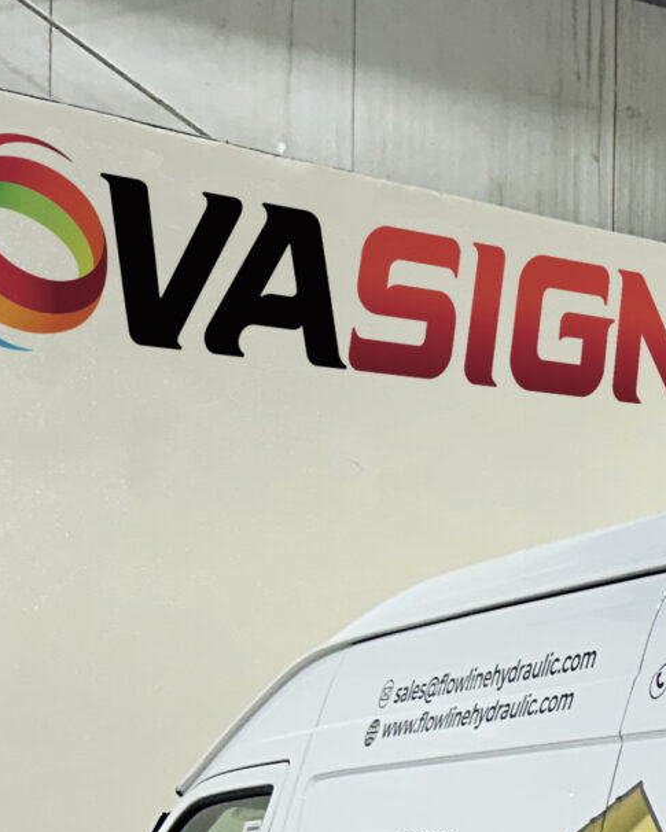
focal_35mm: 99
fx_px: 2439
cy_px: 1048
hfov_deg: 13.0
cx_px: 1416
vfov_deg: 18.2
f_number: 1.78
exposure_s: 1/121
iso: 64
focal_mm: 6.86
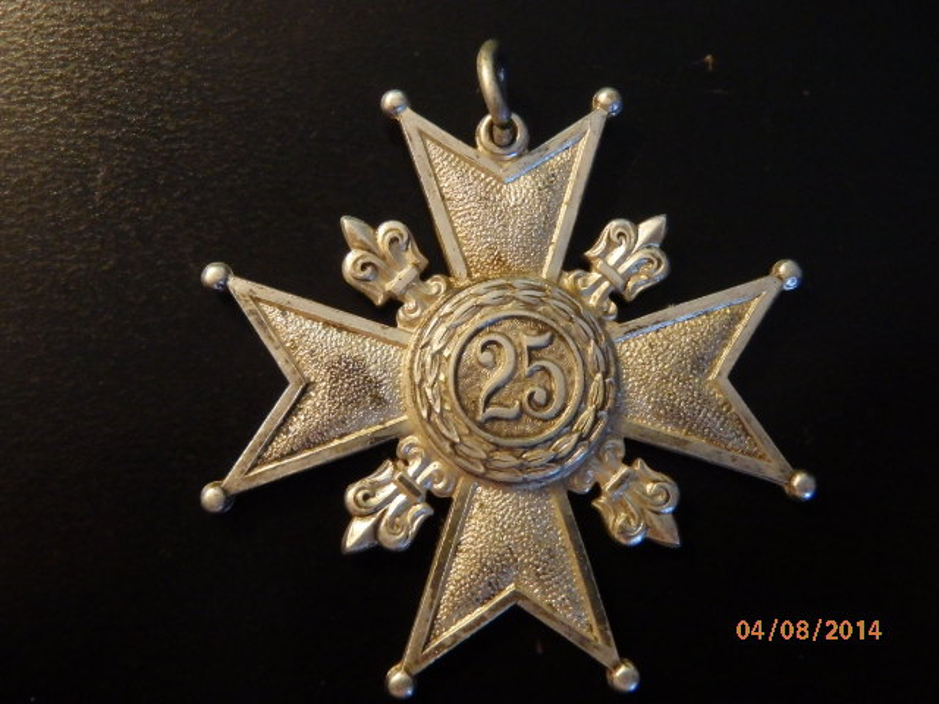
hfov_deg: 50.1
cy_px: 352
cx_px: 470
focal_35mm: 37
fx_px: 1004
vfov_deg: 38.7
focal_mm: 6.6
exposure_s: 1/20
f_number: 4.7
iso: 1600
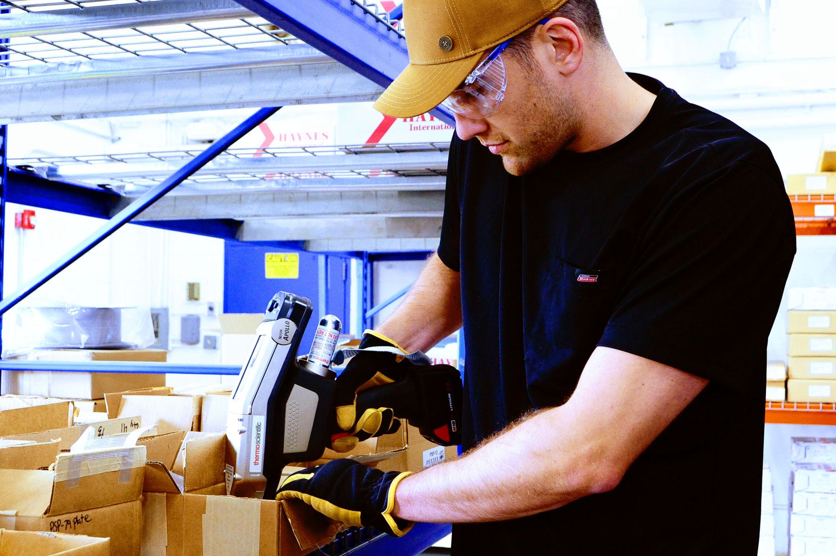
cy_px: 278
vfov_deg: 35.0
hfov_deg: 50.7
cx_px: 418
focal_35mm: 38
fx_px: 882
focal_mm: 38
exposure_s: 1/15
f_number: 8
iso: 3200
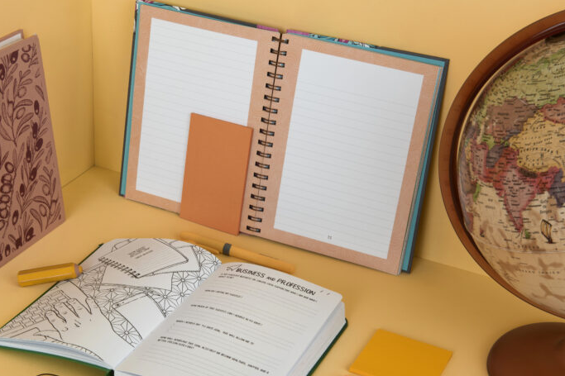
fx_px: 1130
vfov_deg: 18.9
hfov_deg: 28.1
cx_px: 248
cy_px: 215
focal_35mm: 72
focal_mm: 48
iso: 100
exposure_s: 1/125
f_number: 13
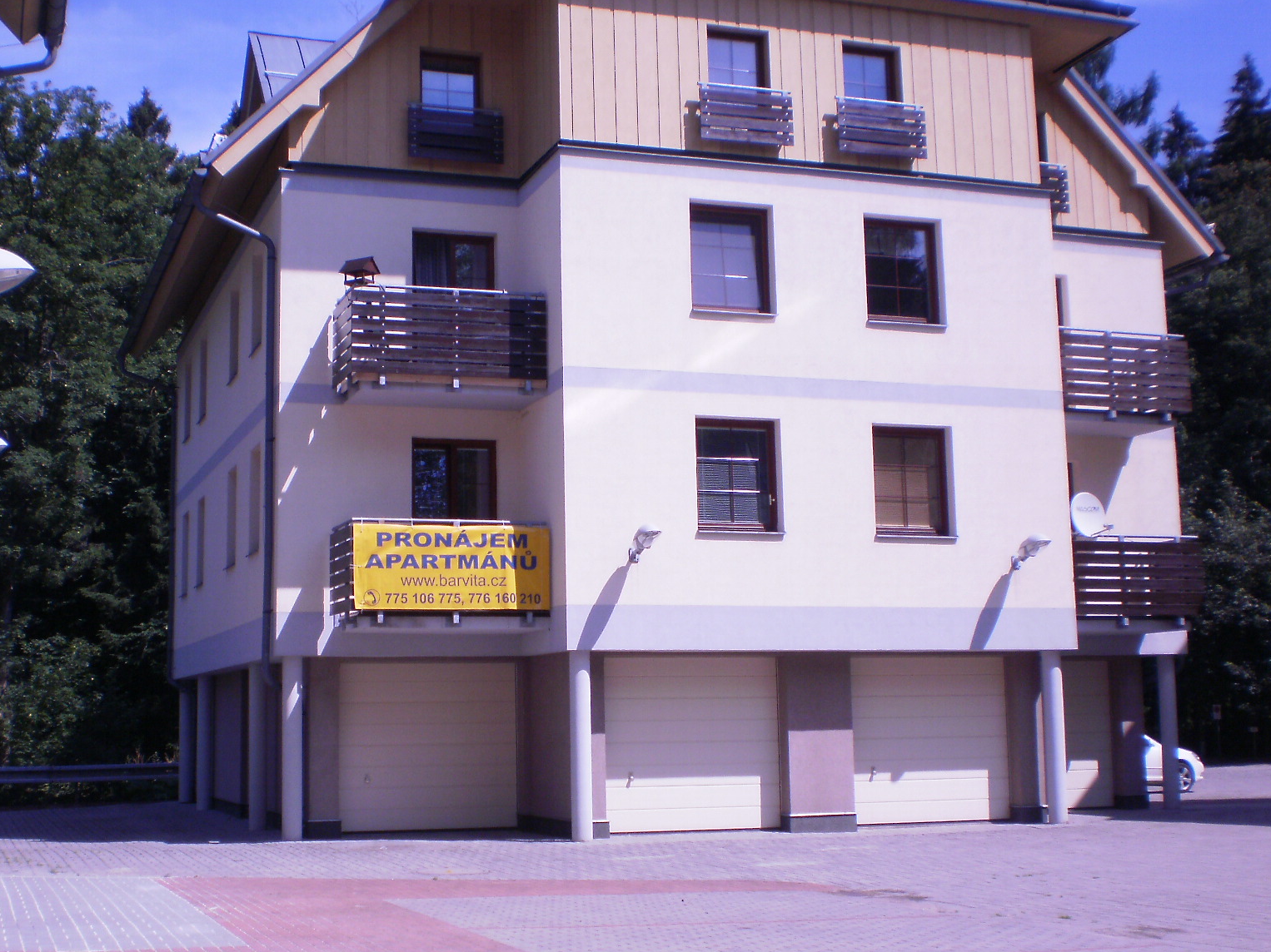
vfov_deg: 28.5
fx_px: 1872
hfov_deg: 37.4
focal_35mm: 51
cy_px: 429
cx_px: 515
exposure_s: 1/800
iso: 100
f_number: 4.6
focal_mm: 6.3
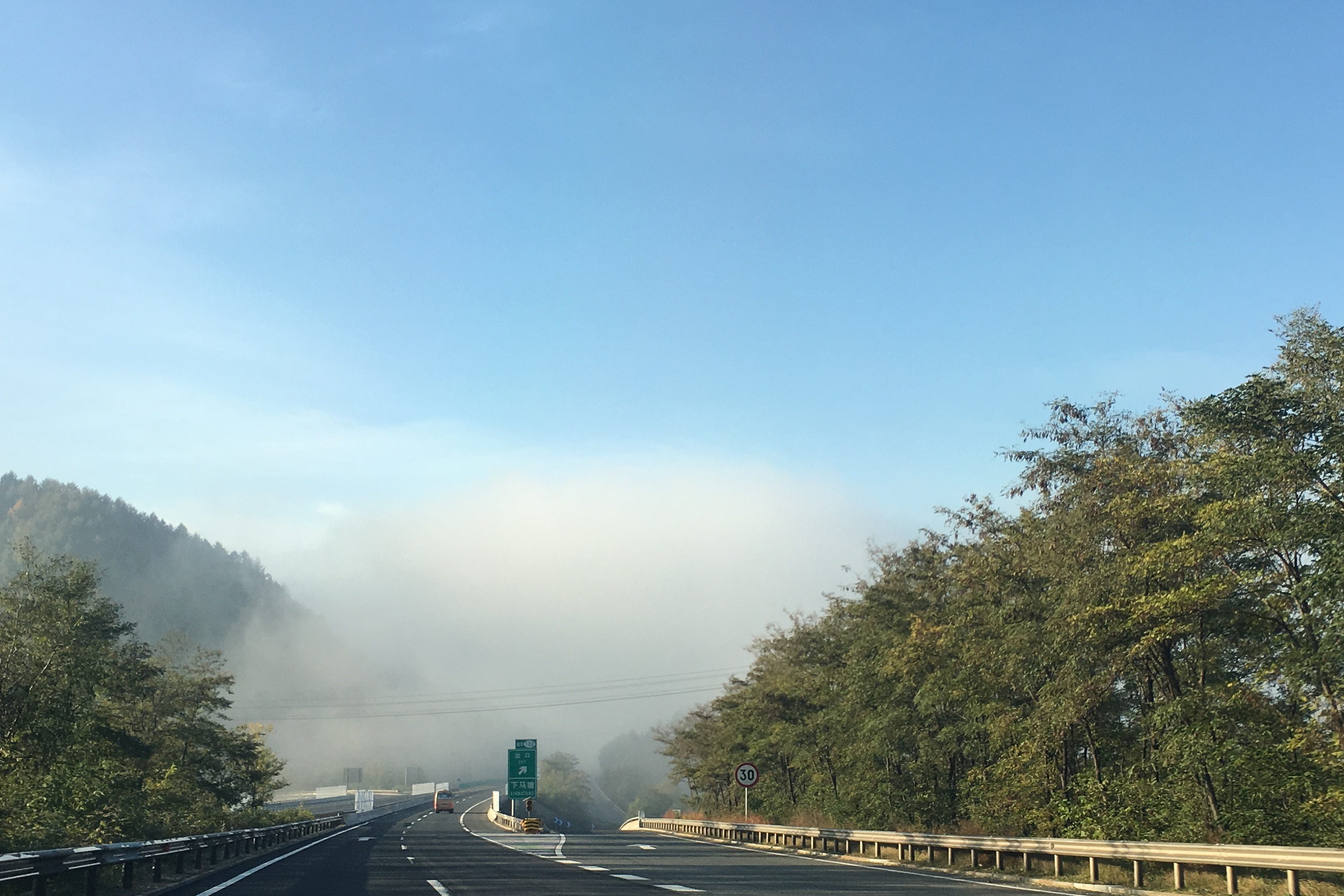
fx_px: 1755
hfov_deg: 41.8
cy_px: 560
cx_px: 776
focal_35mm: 47
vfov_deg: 28.5
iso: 25
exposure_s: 1/663
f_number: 2.2
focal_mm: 4.15
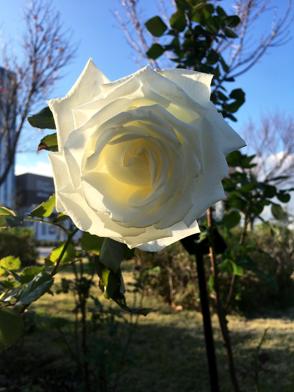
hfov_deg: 48.2
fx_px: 328
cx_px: 147
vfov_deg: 61.7
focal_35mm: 29
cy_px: 196
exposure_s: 1/916
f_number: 2.2
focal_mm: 4.15
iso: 25
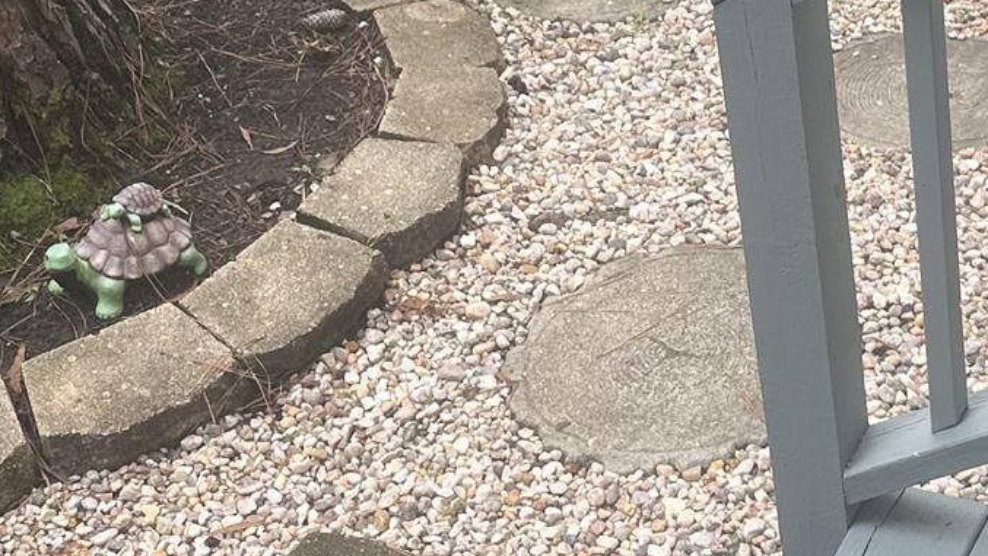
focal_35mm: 89
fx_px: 2332
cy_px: 169
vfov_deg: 13.6
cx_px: 686
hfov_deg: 23.8
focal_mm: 6.86
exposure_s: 1/458
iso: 80
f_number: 1.78
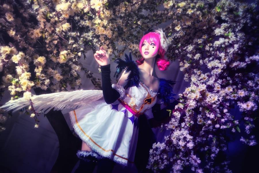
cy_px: 86
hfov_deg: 73.8
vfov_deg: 53.1
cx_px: 130
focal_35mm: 24
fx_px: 173
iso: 160
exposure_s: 1/160
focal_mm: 24
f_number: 4.5
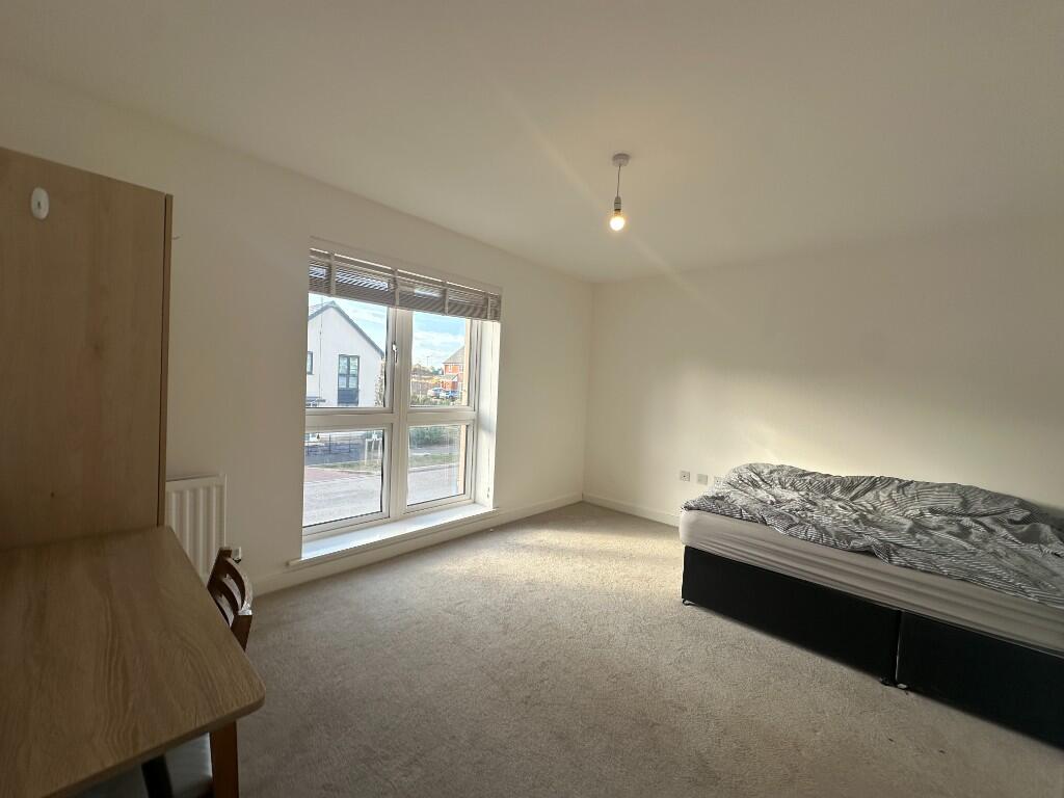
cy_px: 399
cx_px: 532
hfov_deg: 102.1
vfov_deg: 85.7
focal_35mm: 14
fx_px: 430
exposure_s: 1/204
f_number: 2.2
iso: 40
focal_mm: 2.22
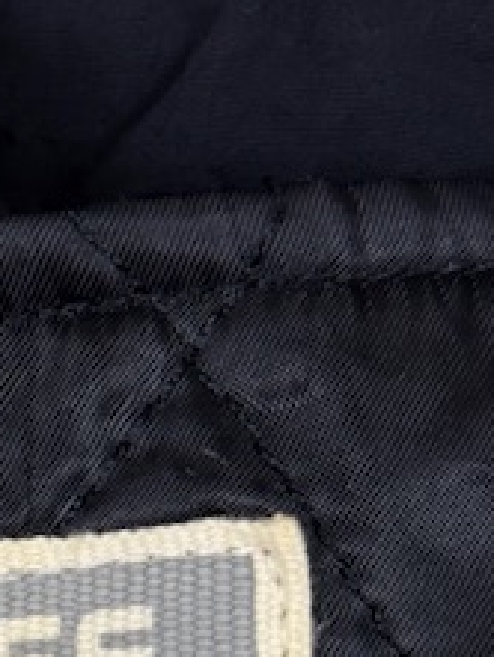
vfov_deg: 13.7
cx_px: -217
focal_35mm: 139
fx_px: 2642
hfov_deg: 10.4
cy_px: 809
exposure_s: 1/100
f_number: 1.78
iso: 80
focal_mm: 6.76
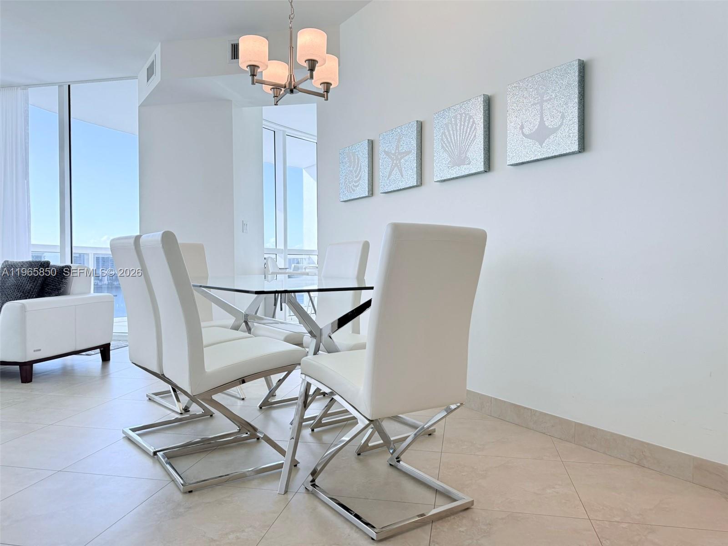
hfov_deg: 71.6
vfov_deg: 56.8
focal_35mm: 24
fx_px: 505
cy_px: 273
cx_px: 364
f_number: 1.78
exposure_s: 1/280
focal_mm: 6.76
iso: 100
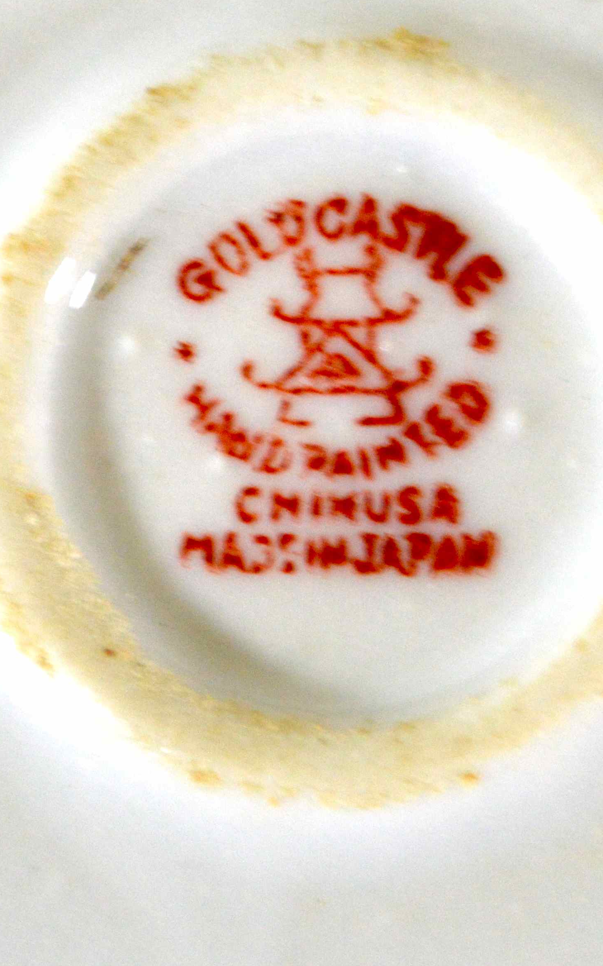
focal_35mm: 216
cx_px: 339
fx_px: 5689
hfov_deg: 6.1
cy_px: 354
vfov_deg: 9.7
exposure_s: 1/60
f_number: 5.6
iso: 720
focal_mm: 55
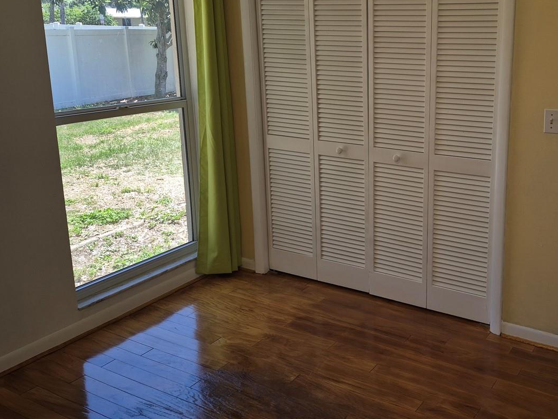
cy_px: 159
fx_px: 564
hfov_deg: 51.0
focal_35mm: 35
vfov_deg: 40.5
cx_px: 398
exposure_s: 1/120
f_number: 1.8
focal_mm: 5.4
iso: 32
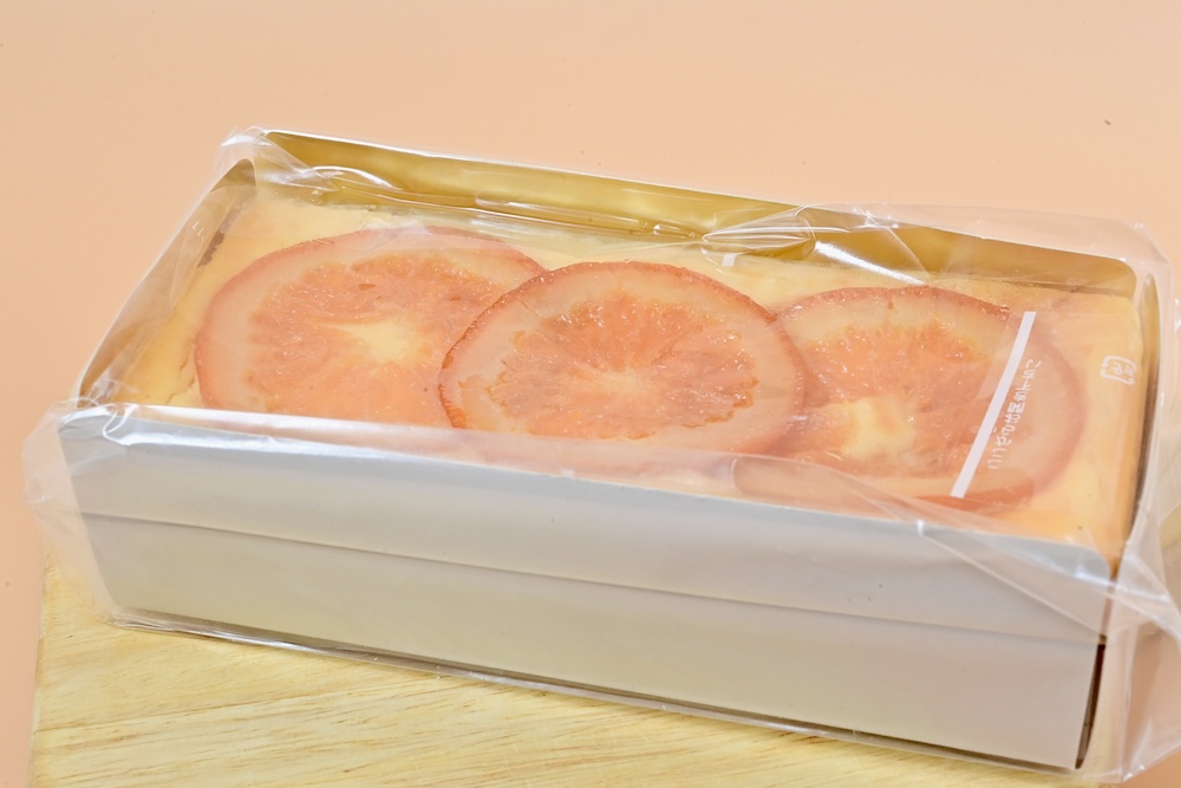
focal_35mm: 60
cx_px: 590
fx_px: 1968
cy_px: 394
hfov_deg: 33.4
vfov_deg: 22.6
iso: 2500
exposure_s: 1/160
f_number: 16
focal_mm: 60
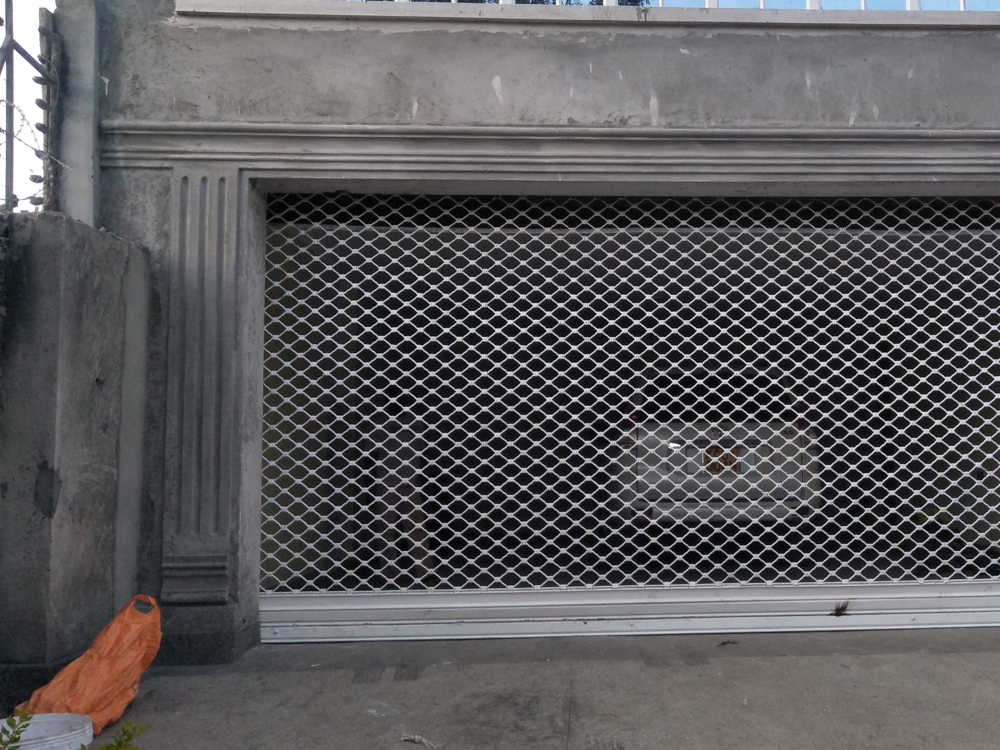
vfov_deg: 49.7
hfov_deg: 62.1
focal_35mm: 28
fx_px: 809
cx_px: 654
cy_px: 364
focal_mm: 3.46
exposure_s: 1/50
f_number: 2.2
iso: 78
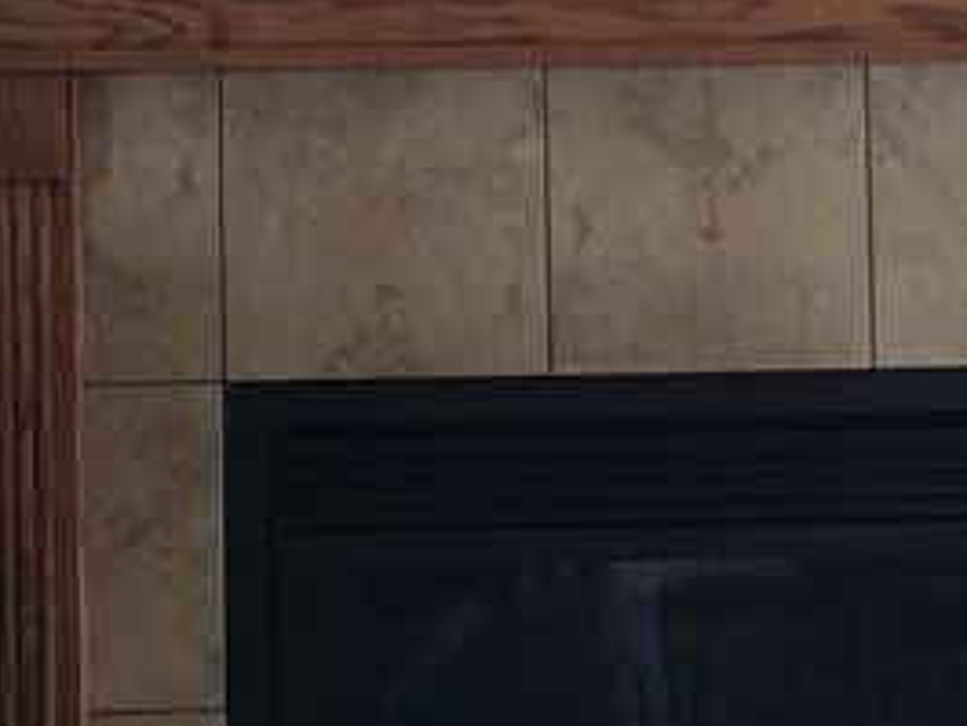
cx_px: 639
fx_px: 3130
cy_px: 139
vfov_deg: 13.2
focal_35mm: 112
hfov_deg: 17.5
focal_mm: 4.15
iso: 40
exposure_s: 1/15
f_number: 2.2
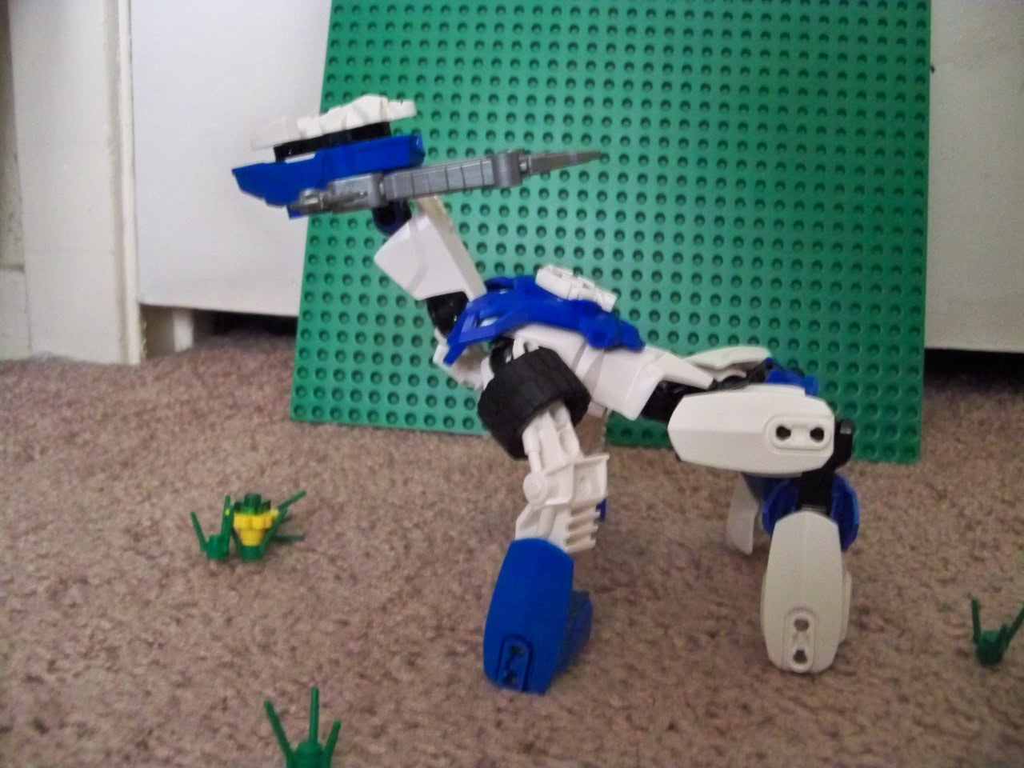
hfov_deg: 52.6
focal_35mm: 35
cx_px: 512
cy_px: 384
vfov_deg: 40.7
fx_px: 1035
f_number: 3.5
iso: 1600
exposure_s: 1/8
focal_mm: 6.2
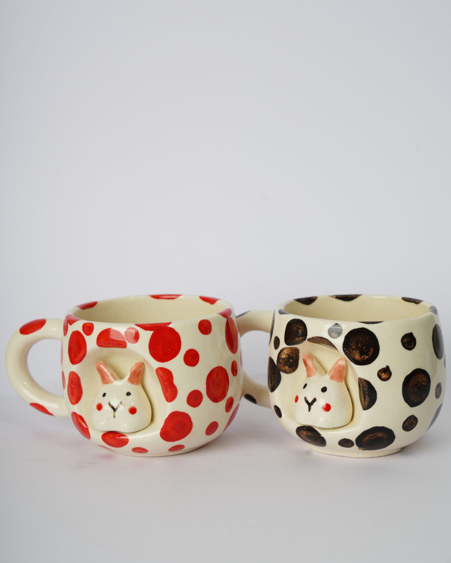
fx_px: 1268
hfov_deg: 20.2
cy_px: 290
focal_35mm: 76
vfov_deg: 25.1
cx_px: 232
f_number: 8
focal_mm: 64
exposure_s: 1/160
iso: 100
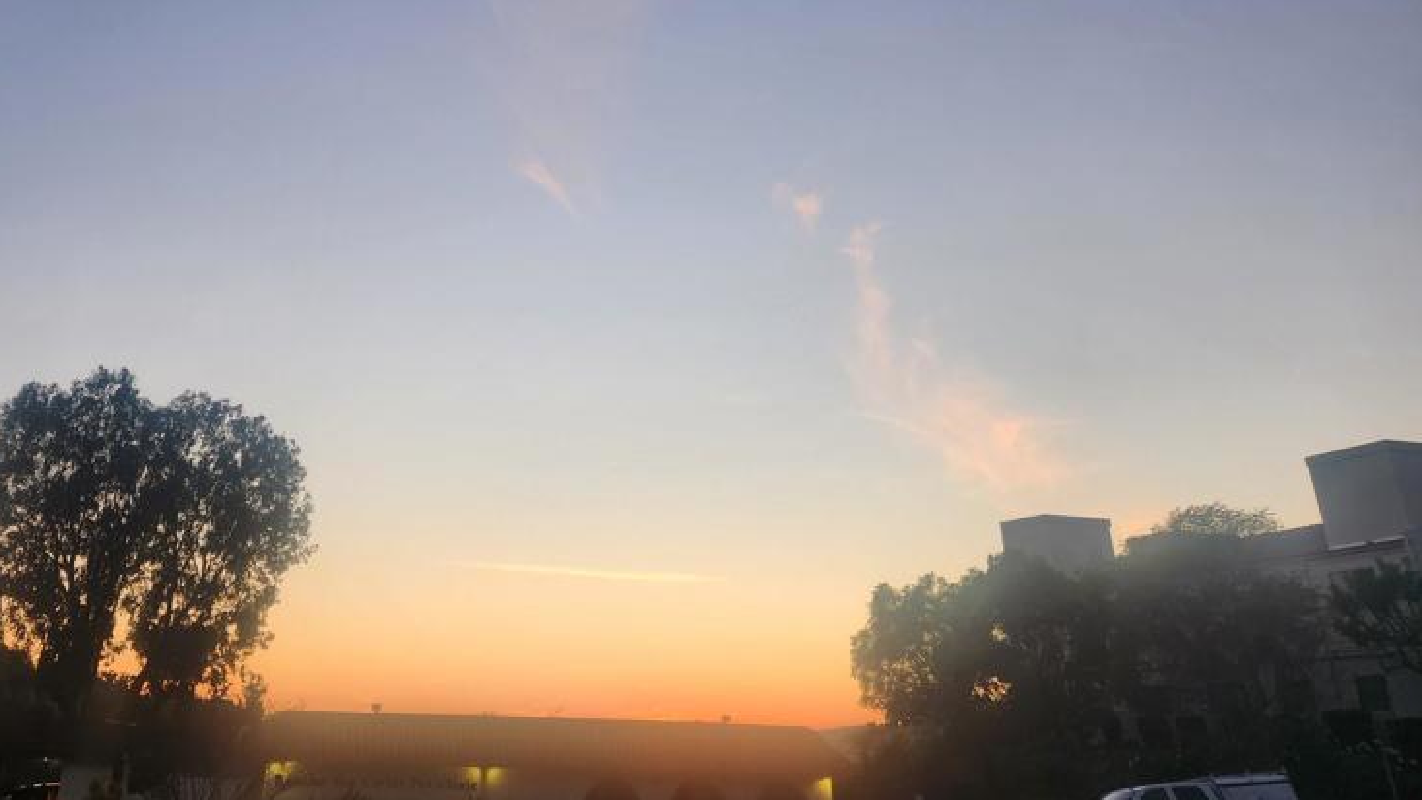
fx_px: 1319
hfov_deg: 55.2
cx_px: 446
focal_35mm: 35
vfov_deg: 32.2
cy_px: 89
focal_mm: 5.4
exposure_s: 1/180
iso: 25
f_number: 1.8
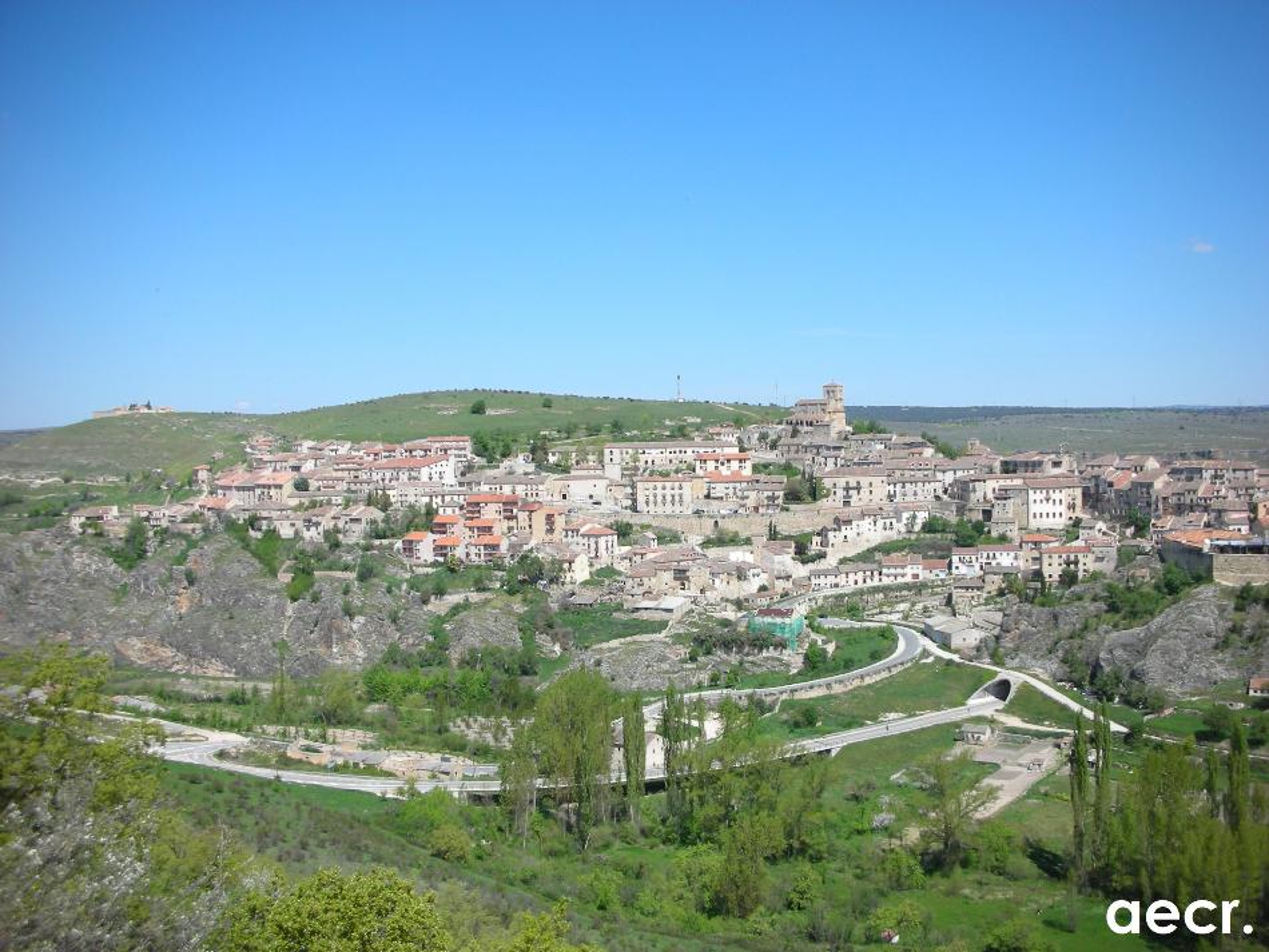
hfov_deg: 52.6
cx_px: 634
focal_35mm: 35
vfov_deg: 40.7
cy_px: 476
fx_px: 1283
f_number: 8.5
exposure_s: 1/83.8
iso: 50
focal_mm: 5.8
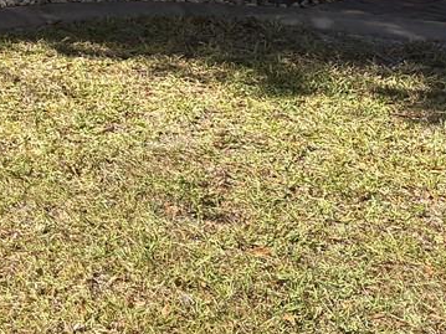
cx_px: -471
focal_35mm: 116
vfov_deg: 11.7
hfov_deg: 14.0
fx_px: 1494
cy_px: -286
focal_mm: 5.96
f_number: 1.6
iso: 64
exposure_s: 1/2538
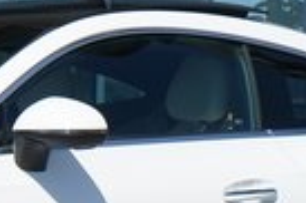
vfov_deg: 6.3
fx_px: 1825
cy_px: 325
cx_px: -65
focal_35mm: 215
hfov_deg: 9.4
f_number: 9
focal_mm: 46
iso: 1000
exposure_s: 1/2500
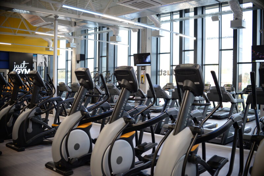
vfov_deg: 37.9
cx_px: 132
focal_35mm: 35
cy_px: 88
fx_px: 257
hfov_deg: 54.4
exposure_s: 1/160
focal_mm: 35
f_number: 3.2
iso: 1250
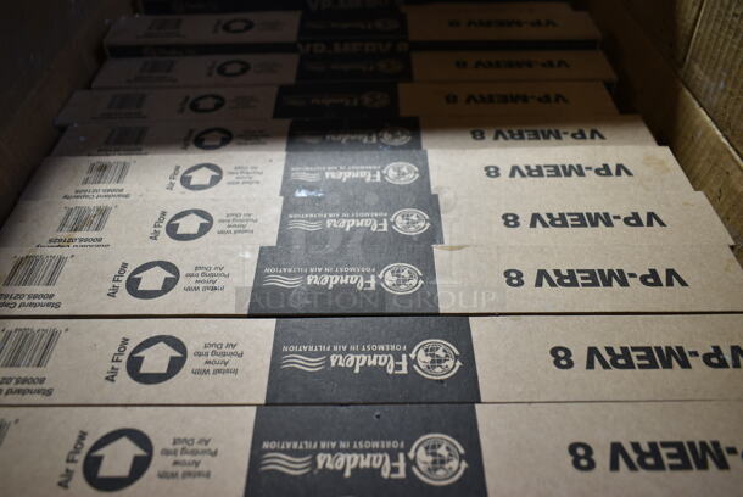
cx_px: 372
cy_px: 248
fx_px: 620
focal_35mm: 30
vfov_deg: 43.7
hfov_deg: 61.9
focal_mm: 20
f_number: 4
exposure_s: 1/60
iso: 100
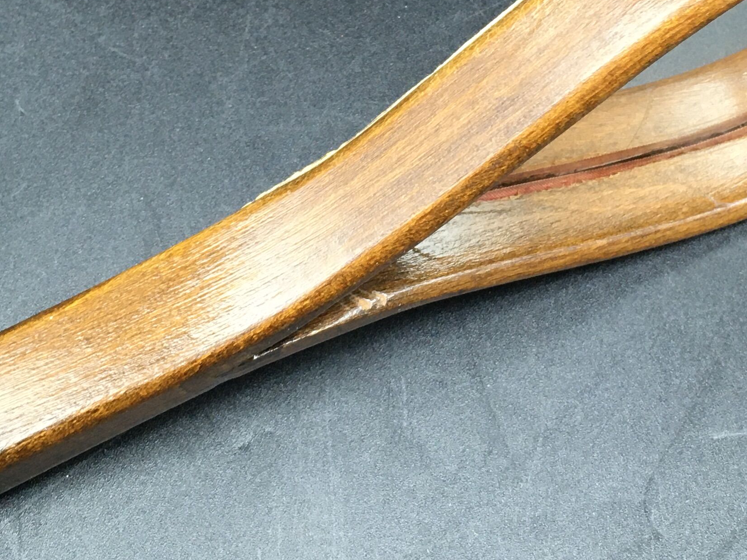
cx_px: 464
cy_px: 128
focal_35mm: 71
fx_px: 1532
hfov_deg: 27.3
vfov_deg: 20.5
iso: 50
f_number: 2.2
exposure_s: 1/33
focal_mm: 4.15
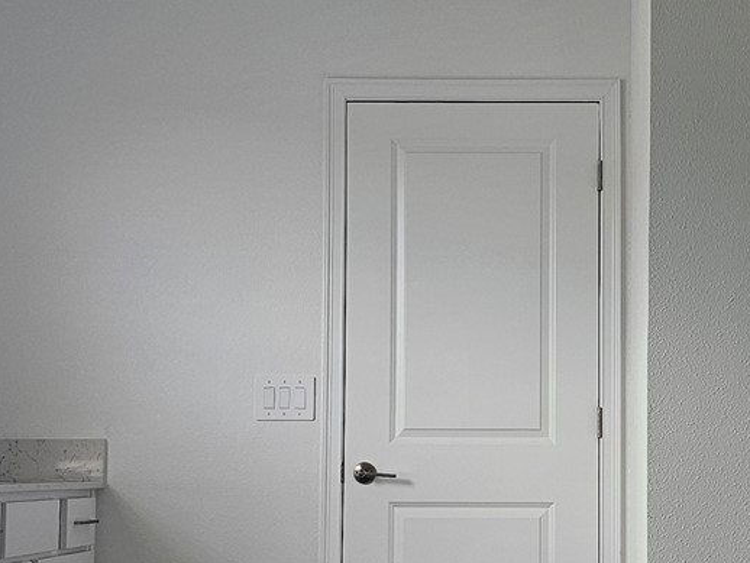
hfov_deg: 27.1
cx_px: 528
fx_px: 1539
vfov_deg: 20.7
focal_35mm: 71
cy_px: 371
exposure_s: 1/207
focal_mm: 6.3
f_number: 1.7
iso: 200
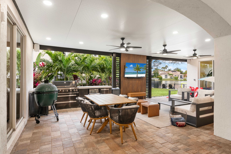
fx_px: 128
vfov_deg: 62.0
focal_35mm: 20
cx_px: 116
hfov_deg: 84.0
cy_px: 77
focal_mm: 20
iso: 400
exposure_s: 1/10
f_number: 8
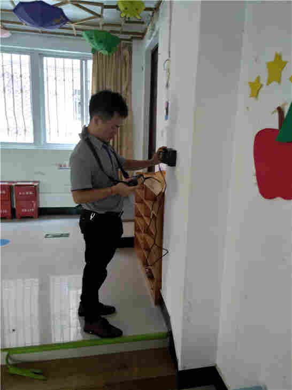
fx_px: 259
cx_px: 146
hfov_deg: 58.8
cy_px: 195
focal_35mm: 23
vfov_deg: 74.0
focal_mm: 4.04
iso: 1100
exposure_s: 1/20
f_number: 2
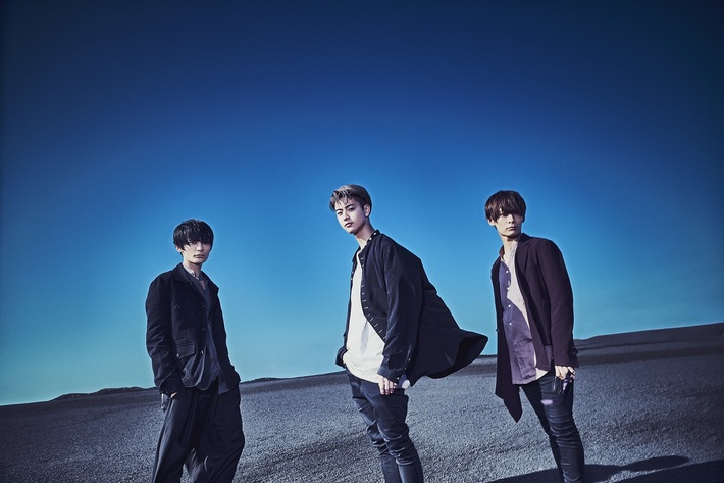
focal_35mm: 29
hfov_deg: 63.7
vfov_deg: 44.9
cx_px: 362
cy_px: 242
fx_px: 583
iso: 100
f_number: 5.6
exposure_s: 1/160
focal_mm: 29
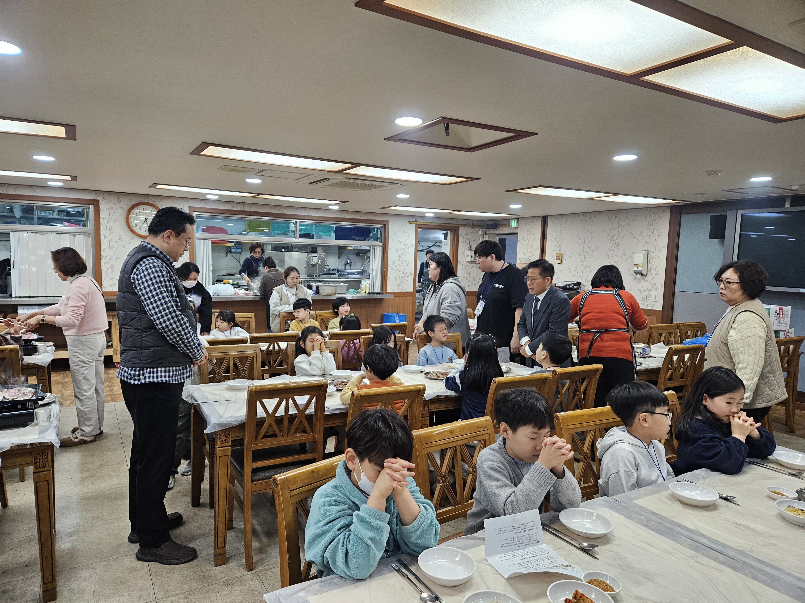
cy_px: 302
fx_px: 535
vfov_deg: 58.9
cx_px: 402
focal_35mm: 23
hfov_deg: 73.9
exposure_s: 1/120
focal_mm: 5.4
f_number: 1.8
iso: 200
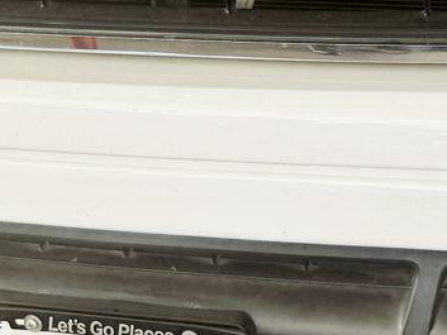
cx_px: 312
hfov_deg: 20.1
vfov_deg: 14.5
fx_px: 1253
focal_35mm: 97
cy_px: -118
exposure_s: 1/598
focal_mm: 6.76
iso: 80
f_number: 1.78
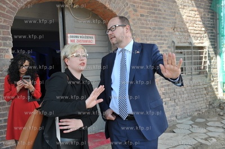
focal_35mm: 34
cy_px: 74
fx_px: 212
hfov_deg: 55.8
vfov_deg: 38.8
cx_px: 112
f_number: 5.6
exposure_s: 1/320
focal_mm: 34
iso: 400
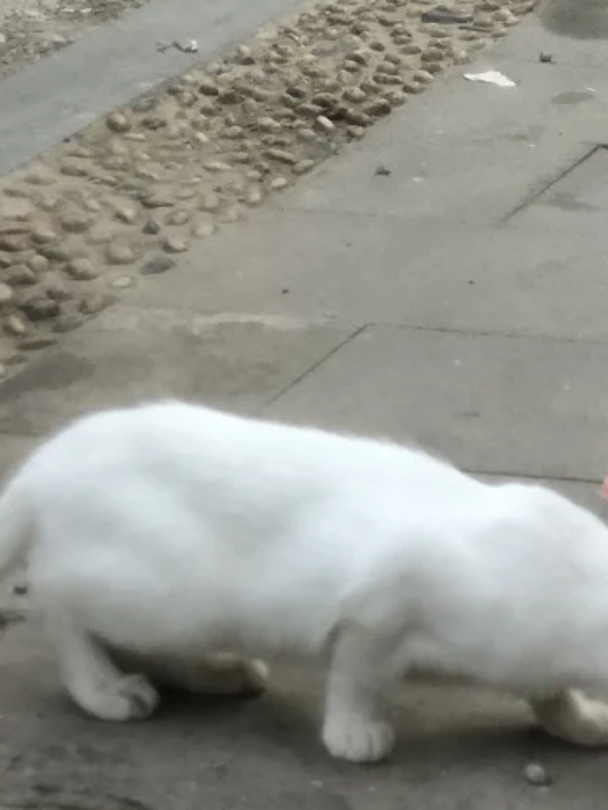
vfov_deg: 11.6
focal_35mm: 165
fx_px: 3862
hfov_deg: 8.8
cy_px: -313
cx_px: 844
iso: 100
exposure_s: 1/120
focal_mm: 6.6
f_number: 2.8
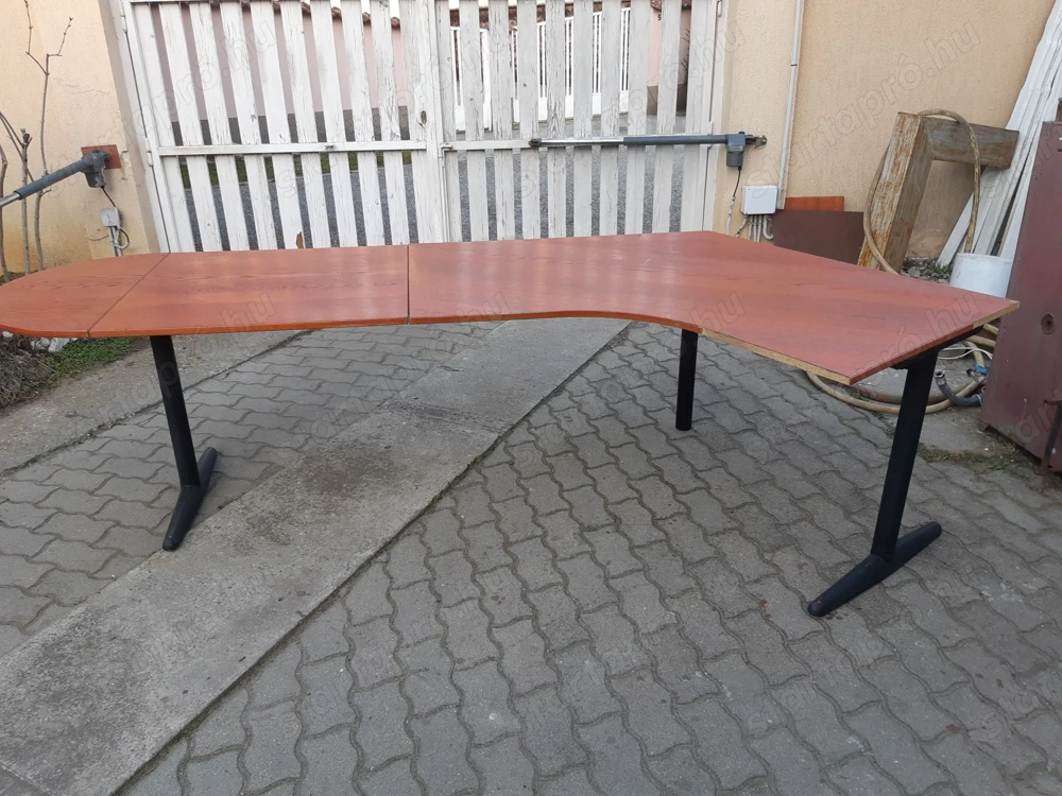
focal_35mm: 26
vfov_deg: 53.1
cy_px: 398
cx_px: 531
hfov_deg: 67.3
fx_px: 798
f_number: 1.7
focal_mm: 3.93
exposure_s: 1/133
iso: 40
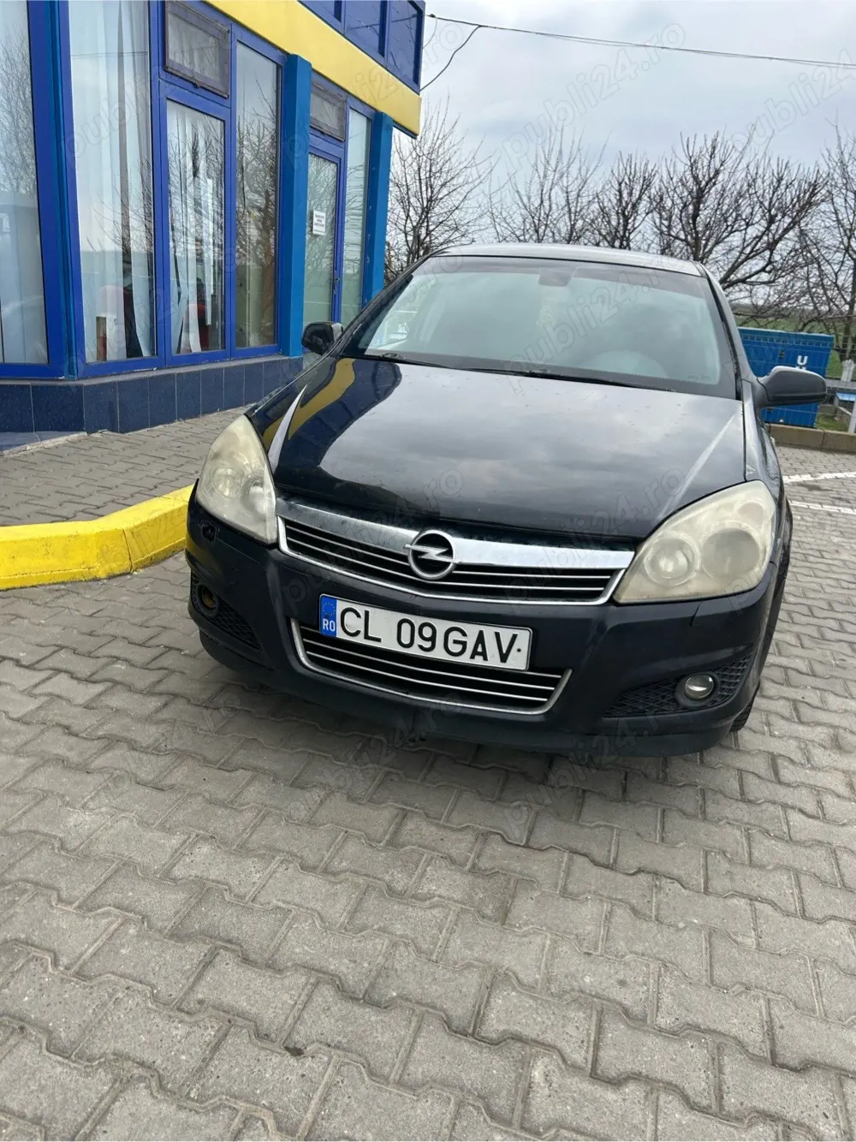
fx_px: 858
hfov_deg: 53.0
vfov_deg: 67.3
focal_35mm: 26
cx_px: 428
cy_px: 571
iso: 50
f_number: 1.5
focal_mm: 5.7
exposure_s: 1/769
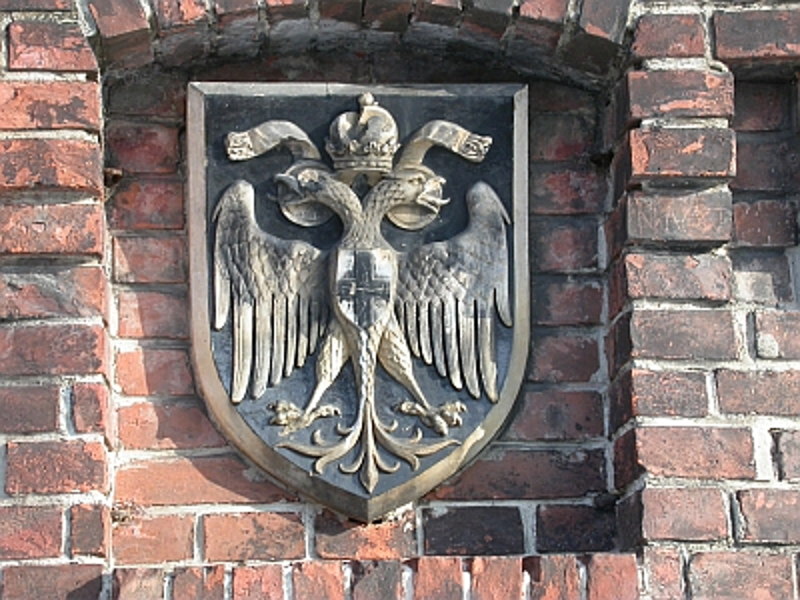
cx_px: 400
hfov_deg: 16.0
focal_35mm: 123
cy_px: 300
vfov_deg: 12.0
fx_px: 2843
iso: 100
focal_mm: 25.5
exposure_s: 1/99.2
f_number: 4.4
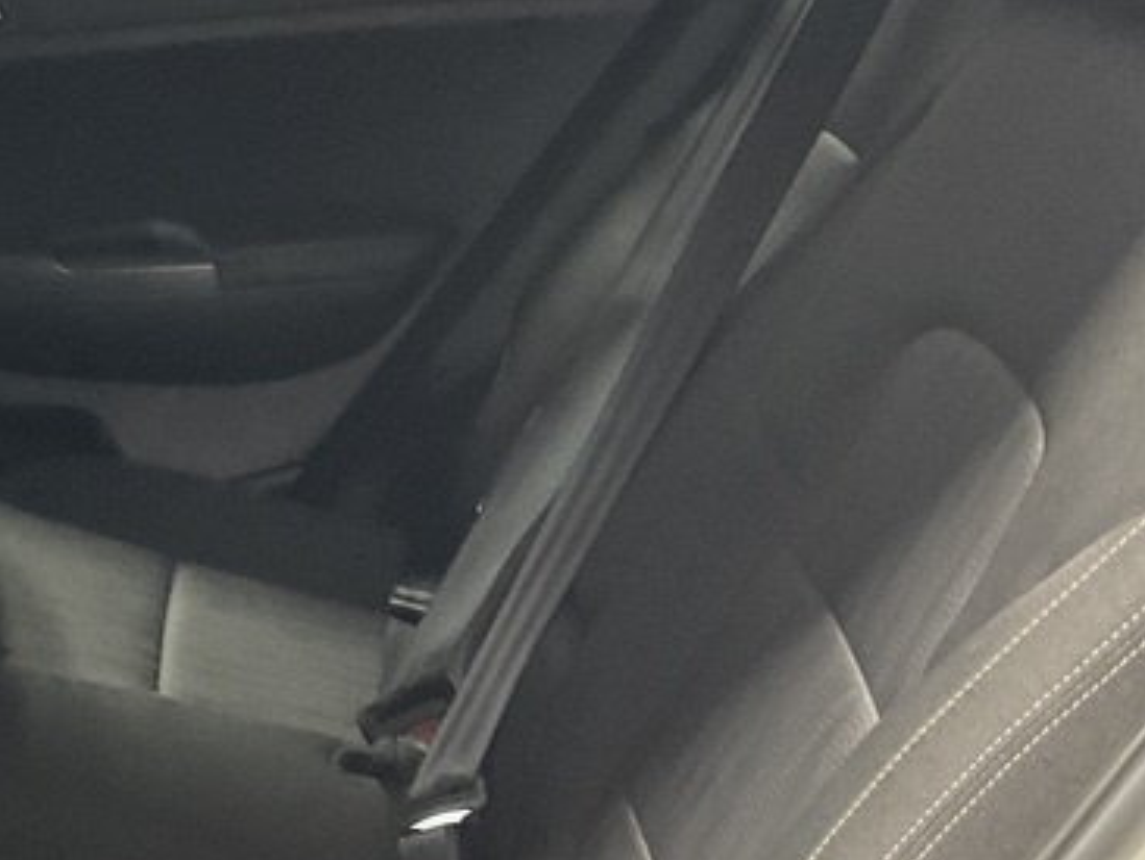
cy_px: 419
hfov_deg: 24.7
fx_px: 2516
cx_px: 47
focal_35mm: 76
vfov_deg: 19.4
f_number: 1.8
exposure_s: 1/60
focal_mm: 3
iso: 250
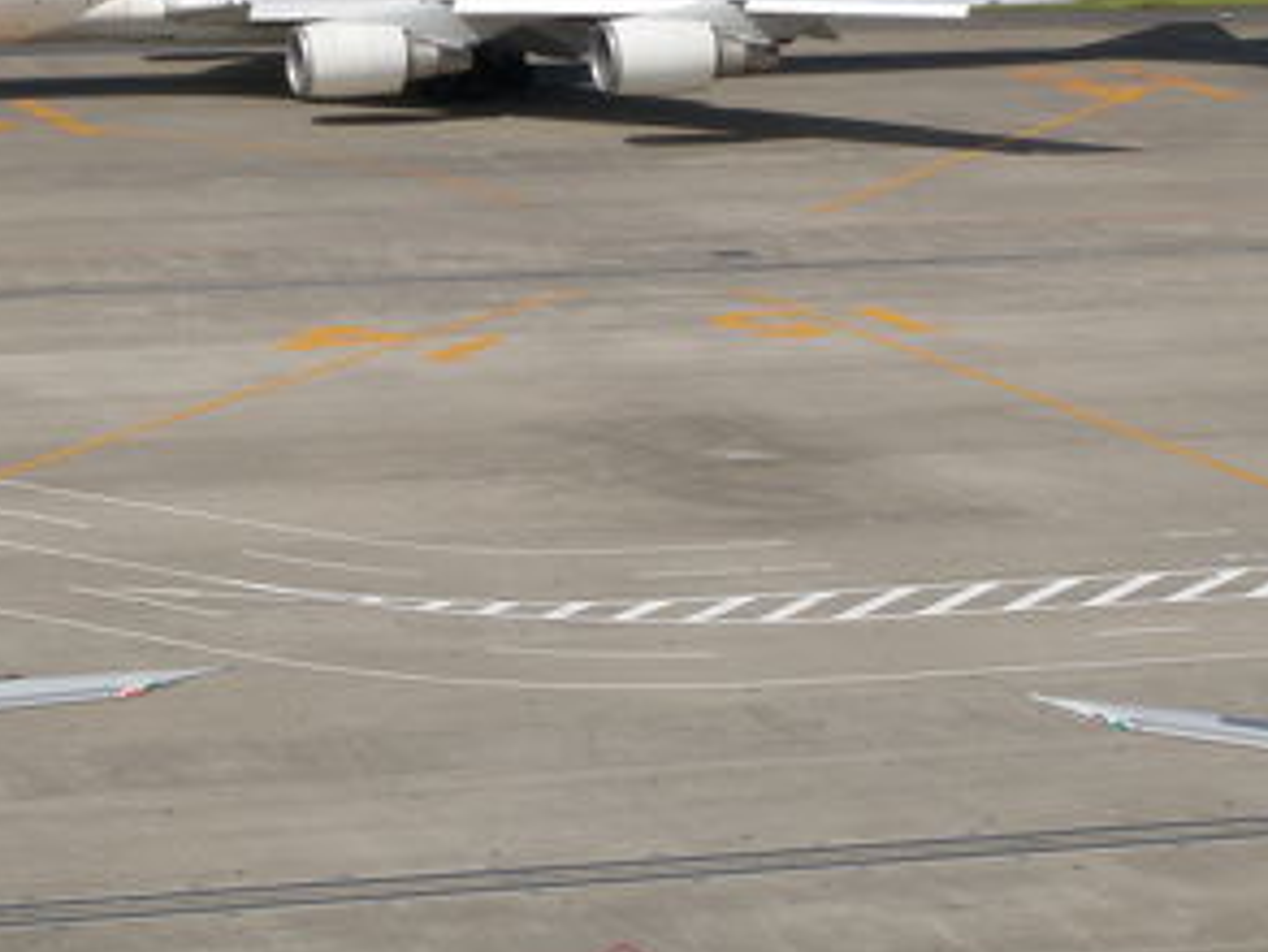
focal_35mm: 144
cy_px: -84
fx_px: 5277
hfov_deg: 13.7
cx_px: 333
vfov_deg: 10.2
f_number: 7.1
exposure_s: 1/250
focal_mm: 11.76
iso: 50
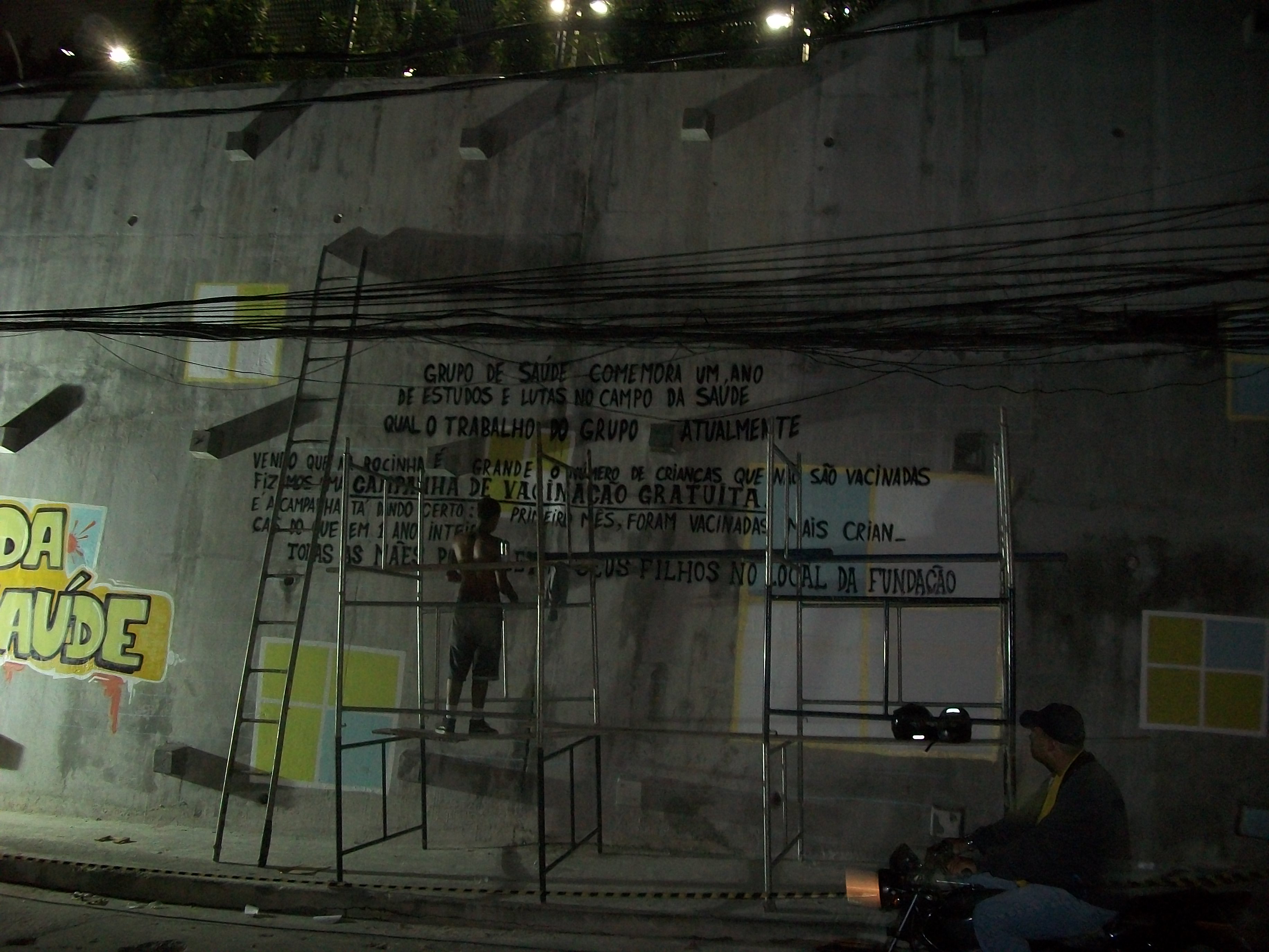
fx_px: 1173
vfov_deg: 44.2
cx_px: 634
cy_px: 476
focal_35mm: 32
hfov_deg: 56.8
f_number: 2.9
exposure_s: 1/30
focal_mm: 5.7
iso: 240
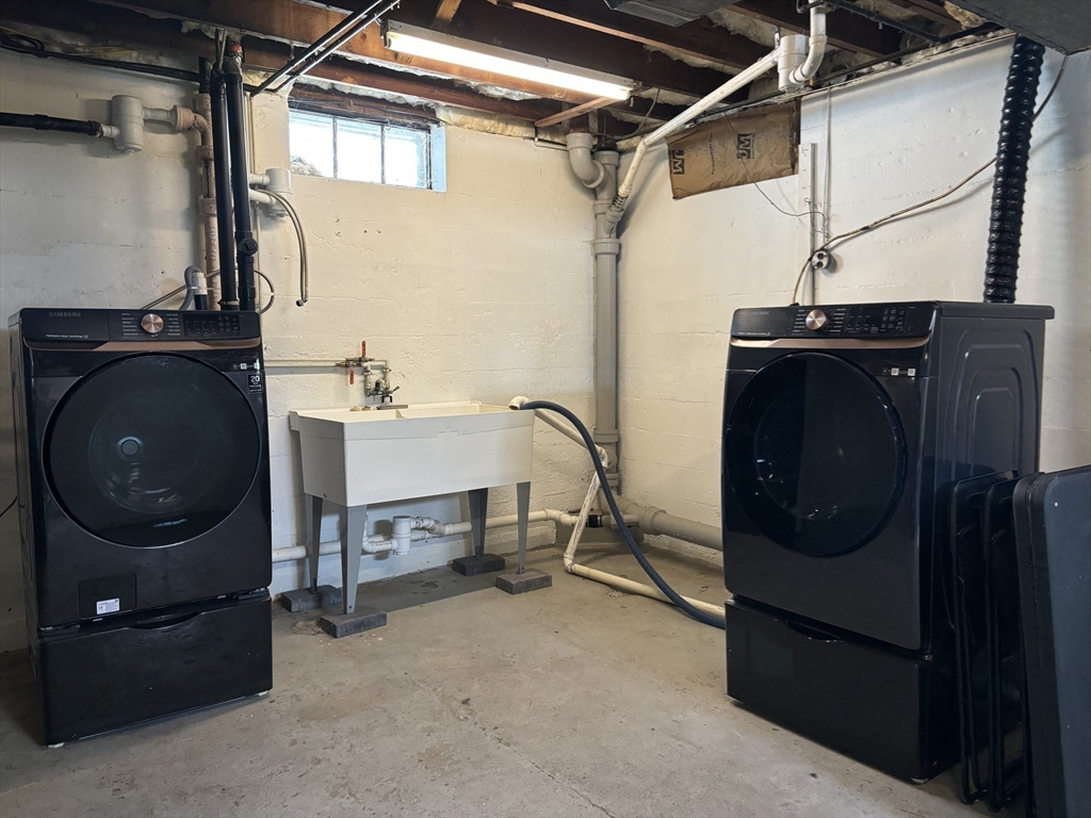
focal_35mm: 26
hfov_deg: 67.3
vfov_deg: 53.1
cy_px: 409
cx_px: 546
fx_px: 819
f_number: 1.6
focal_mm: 5.96
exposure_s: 1/60
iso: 200
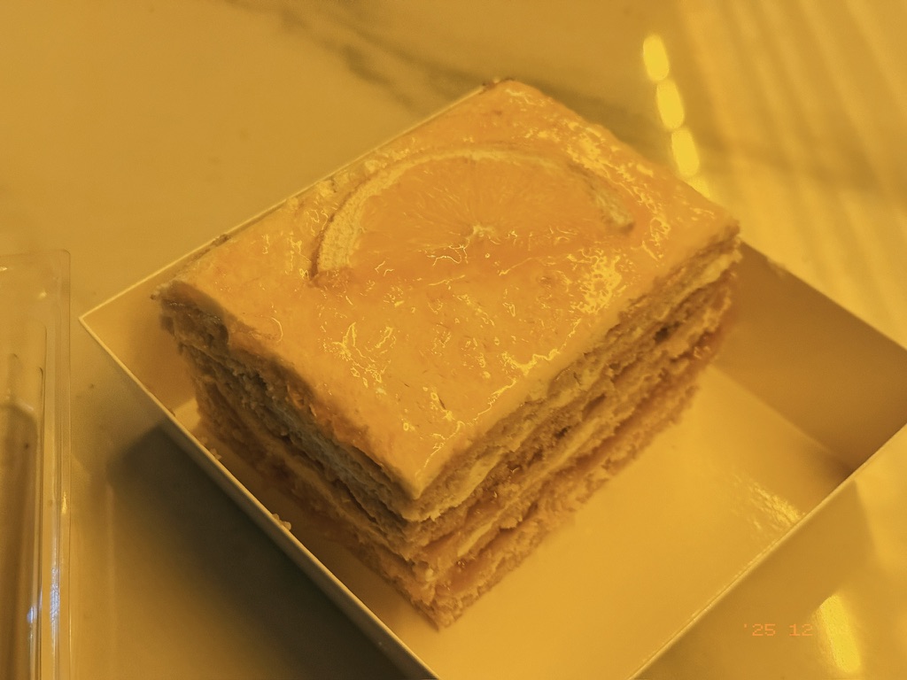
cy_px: 340
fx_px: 1258
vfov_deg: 30.3
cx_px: 454
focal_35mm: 48
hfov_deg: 39.7
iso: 500
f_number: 1.78
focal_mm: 6.76
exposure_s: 1/25
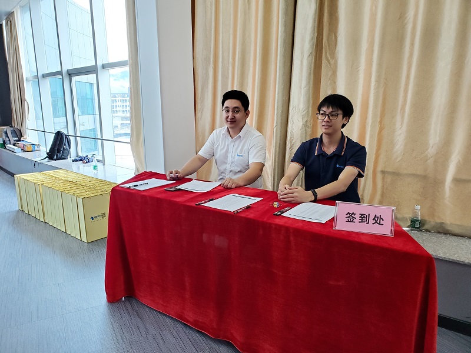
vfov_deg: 53.1
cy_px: 176
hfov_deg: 67.3
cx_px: 236
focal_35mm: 26
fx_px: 354
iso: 320
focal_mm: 4.3
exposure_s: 1/50
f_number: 2.4
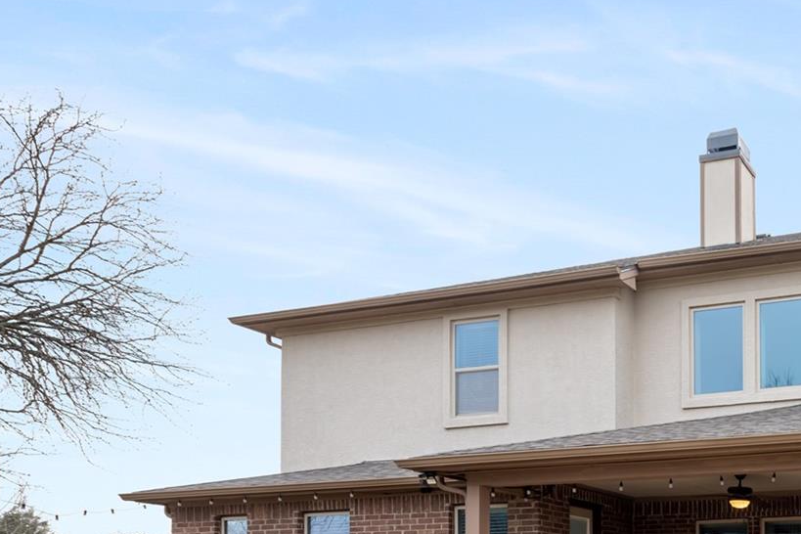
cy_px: 597
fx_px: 890
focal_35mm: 40
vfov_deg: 29.8
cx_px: 822
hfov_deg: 41.4
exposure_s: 1/125
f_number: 8
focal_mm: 16
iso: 400
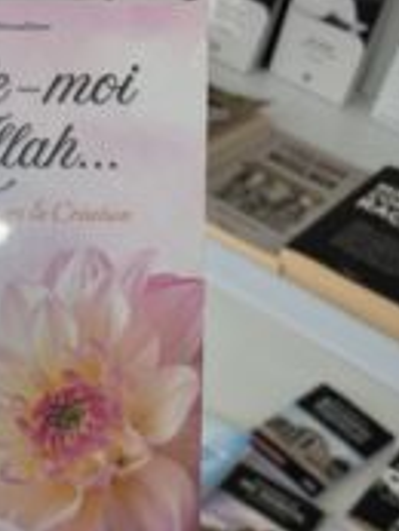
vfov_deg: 32.2
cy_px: 264
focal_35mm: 60
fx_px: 921
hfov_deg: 22.8
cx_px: -55
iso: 50
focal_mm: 5.96
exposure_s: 1/1695
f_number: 1.6
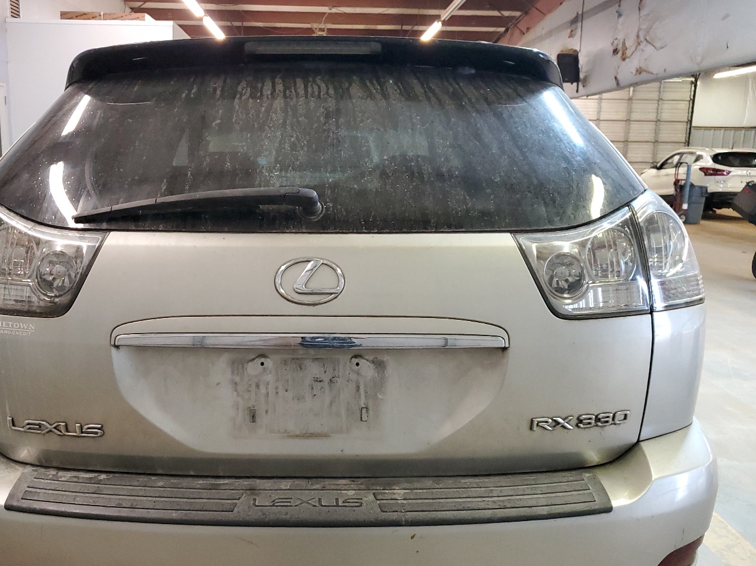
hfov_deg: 55.1
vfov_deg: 42.8
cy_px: 330
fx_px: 721
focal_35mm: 33
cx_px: 312
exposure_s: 1/60.2
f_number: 1.5
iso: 374
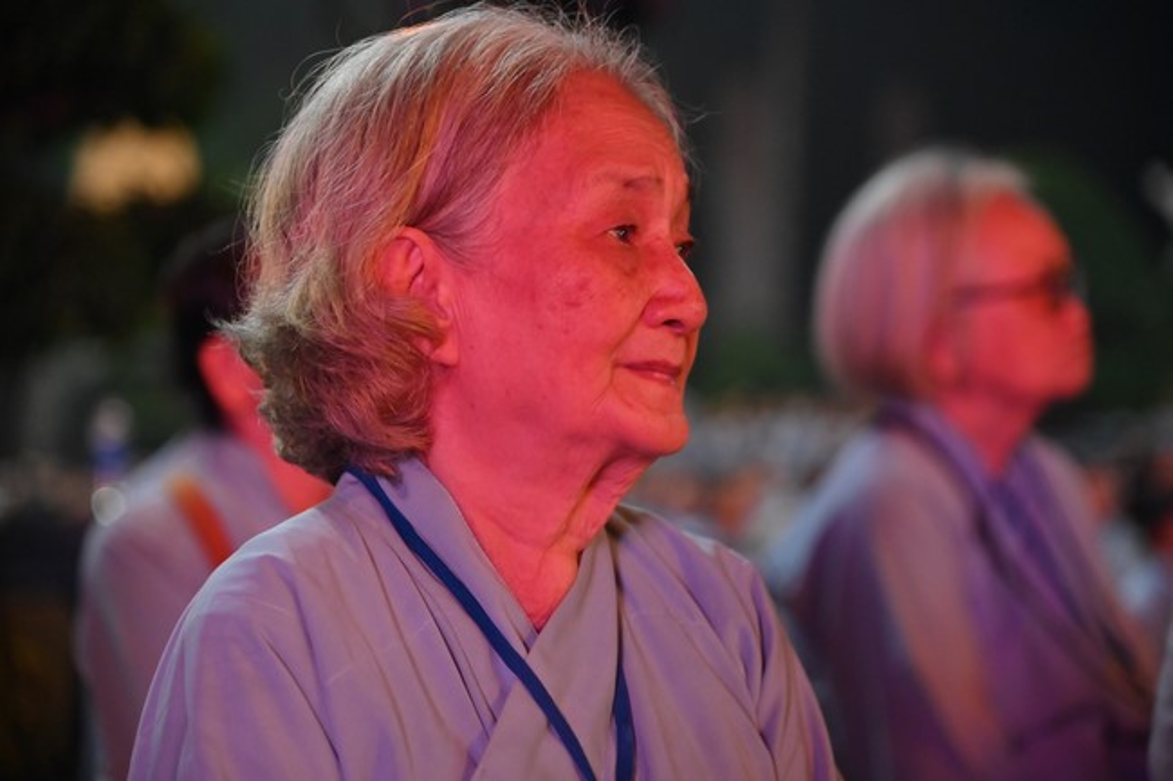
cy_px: 390
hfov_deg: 17.1
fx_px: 3909
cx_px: 586
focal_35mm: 120
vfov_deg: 11.4
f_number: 4
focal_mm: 120
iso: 2000
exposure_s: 1/80
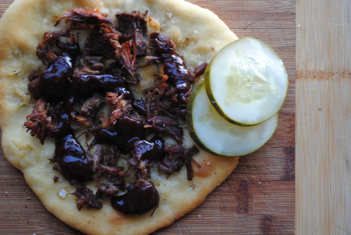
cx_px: 176
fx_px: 805
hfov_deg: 24.6
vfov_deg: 16.6
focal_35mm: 82
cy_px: 118
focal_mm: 55
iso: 400
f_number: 5.6
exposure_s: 1/4
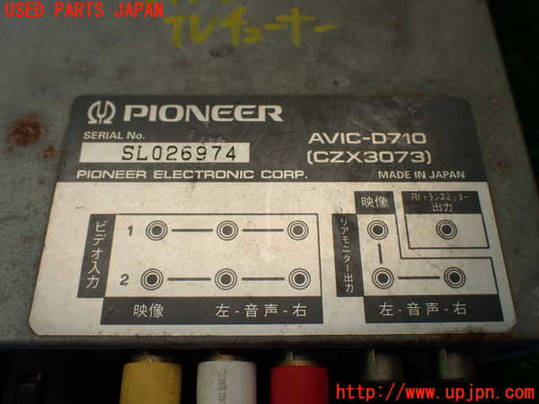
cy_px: 202
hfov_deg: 60.0
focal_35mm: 30
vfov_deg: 46.8
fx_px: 467
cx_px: 270
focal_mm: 5.4
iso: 100
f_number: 3.2
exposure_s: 1/200
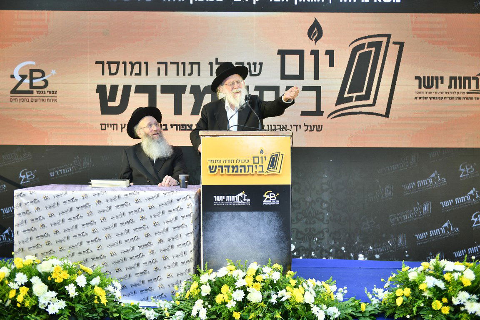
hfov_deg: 48.5
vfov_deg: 33.4
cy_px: 160
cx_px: 240
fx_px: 533
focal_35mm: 40
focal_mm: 40
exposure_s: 1/160
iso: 640
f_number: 20
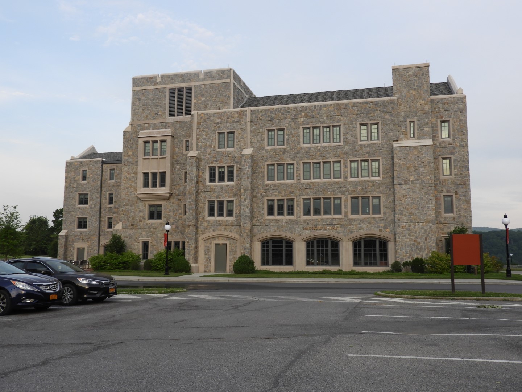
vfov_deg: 42.9
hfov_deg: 55.4
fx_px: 498
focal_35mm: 33
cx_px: 261
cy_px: 196
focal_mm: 5.9
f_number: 3.6
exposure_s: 1/320
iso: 100
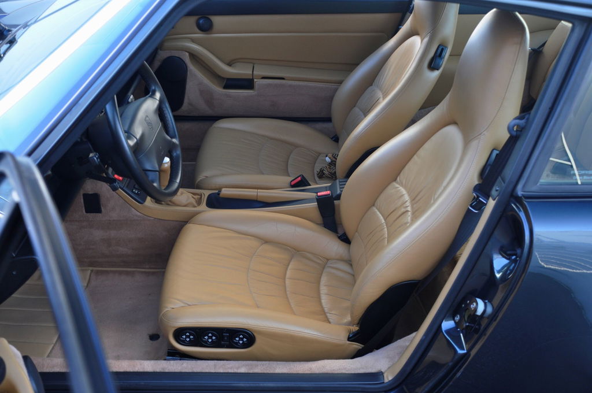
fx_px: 641
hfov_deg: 49.6
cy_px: 196
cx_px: 296
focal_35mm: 39
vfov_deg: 34.1
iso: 500
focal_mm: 26
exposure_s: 1/80
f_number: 4.5
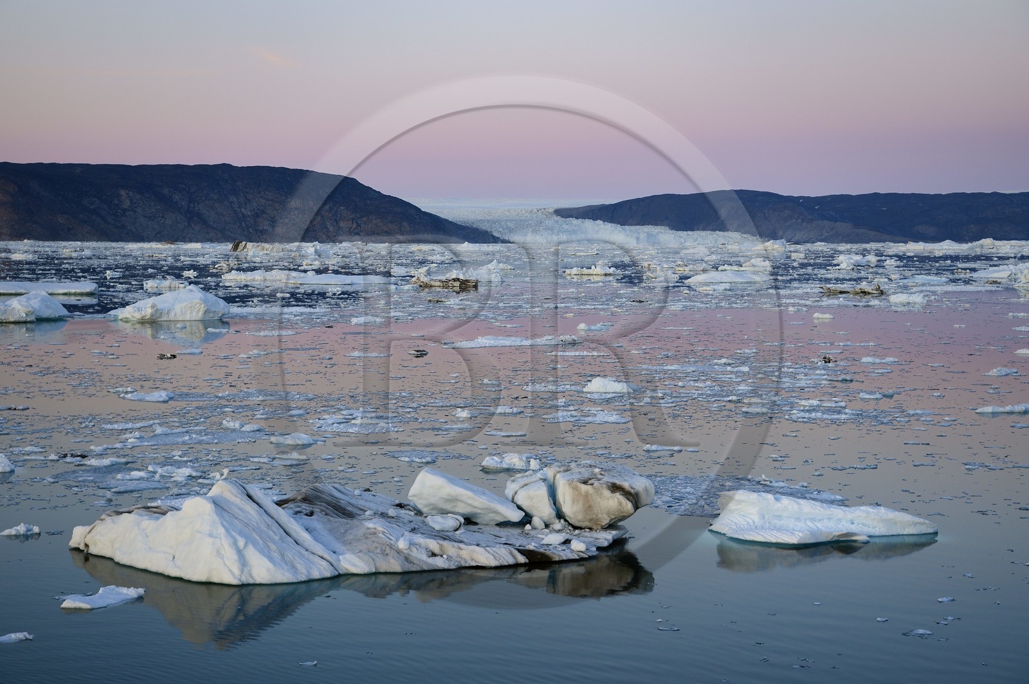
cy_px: 342
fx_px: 1856
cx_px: 514
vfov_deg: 20.9
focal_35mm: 65
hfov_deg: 31.0
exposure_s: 1/200
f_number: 5
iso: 400
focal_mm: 65
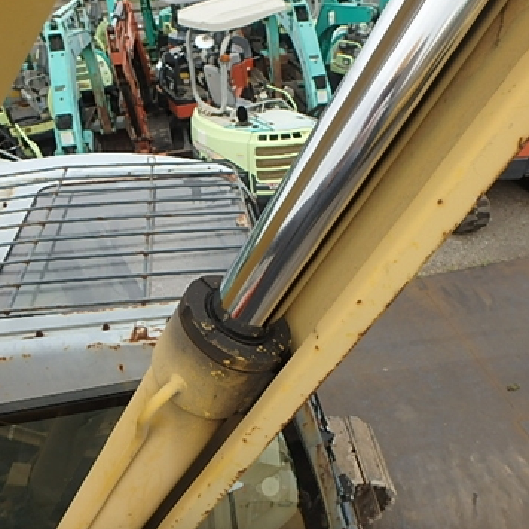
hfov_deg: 62.9
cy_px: 263
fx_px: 432
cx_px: 264
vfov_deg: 62.9
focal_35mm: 25
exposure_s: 1/200
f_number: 3.5
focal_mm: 3.7
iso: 125
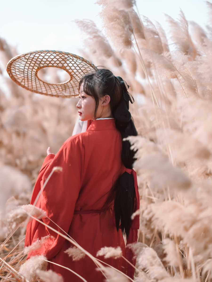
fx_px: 514
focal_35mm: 63
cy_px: 141
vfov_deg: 30.7
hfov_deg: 23.3
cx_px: 106
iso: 100
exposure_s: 1/3200
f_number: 1.7
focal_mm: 80
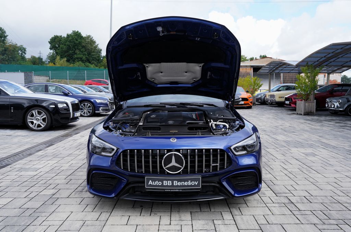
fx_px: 292
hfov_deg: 62.0
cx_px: 176
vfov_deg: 43.5
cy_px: 116
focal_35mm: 30
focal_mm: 30
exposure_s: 1/160
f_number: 6.3
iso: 100
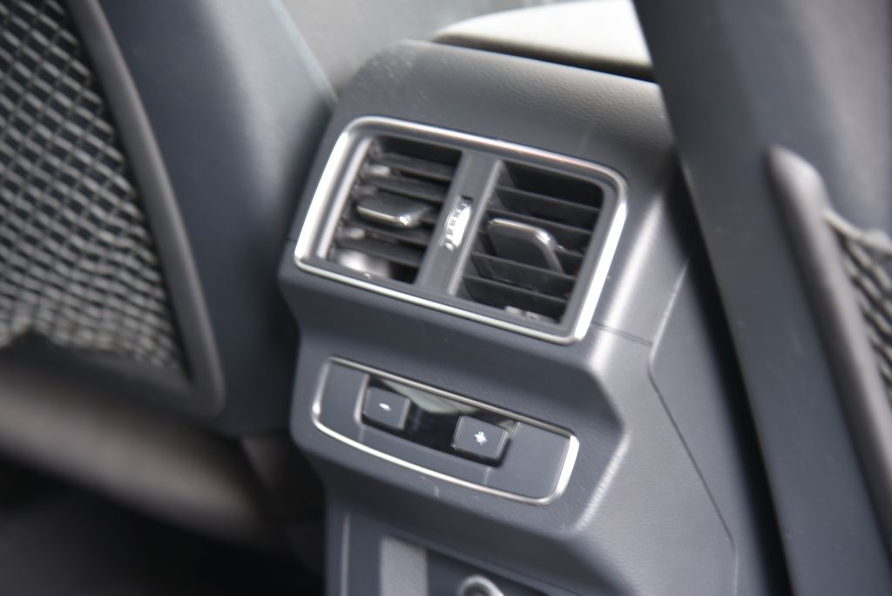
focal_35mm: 120
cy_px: 298
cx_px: 446
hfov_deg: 17.1
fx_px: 2975
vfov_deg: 11.4
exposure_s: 1/1.6
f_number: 4
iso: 500
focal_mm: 120
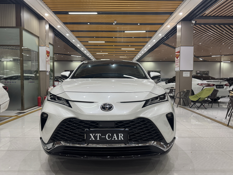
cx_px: 116
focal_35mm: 24
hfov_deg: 71.6
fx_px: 162
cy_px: 88
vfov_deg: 56.8
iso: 200
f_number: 1.78
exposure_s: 1/100
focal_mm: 6.76
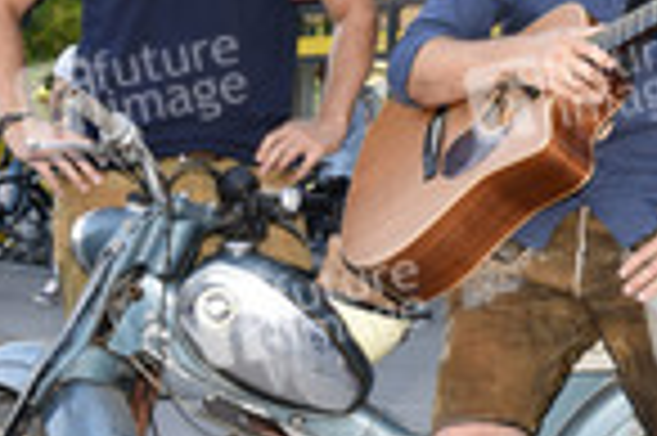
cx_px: 641
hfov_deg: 19.0
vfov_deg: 13.0
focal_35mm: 105
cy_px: 202
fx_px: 1914
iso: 800
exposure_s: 1/160
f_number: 6.3
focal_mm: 34
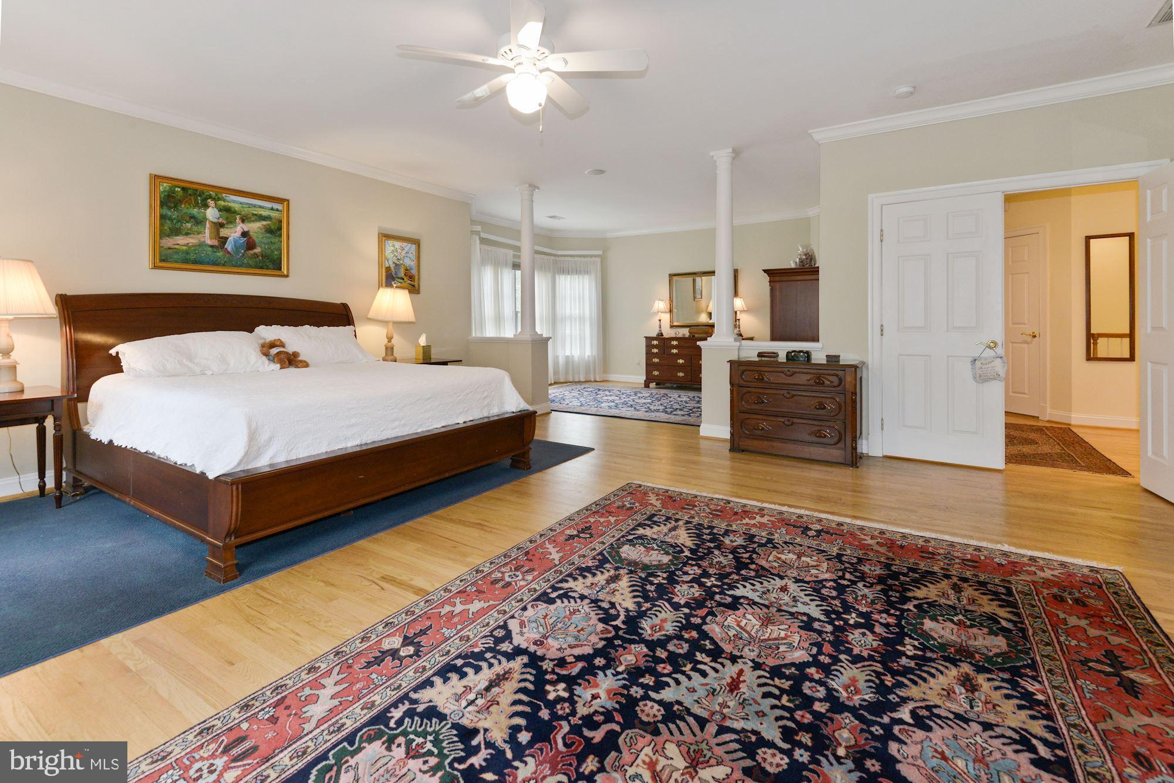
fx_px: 522
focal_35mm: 16
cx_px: 587
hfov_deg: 96.7
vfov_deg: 73.8
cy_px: 392
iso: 800
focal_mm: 16
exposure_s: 1/15
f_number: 8
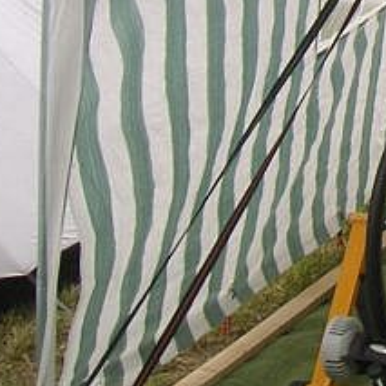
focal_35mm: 126
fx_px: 1590
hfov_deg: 12.7
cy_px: -138
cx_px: 669
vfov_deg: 13.3
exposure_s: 1/90
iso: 50
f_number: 2.8
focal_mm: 6
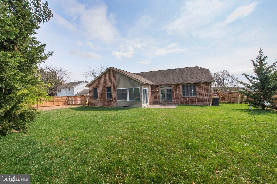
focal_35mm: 14
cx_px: 138
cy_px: 92
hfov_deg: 104.3
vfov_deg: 81.2
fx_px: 108
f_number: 22
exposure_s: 1/200
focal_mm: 14
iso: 800
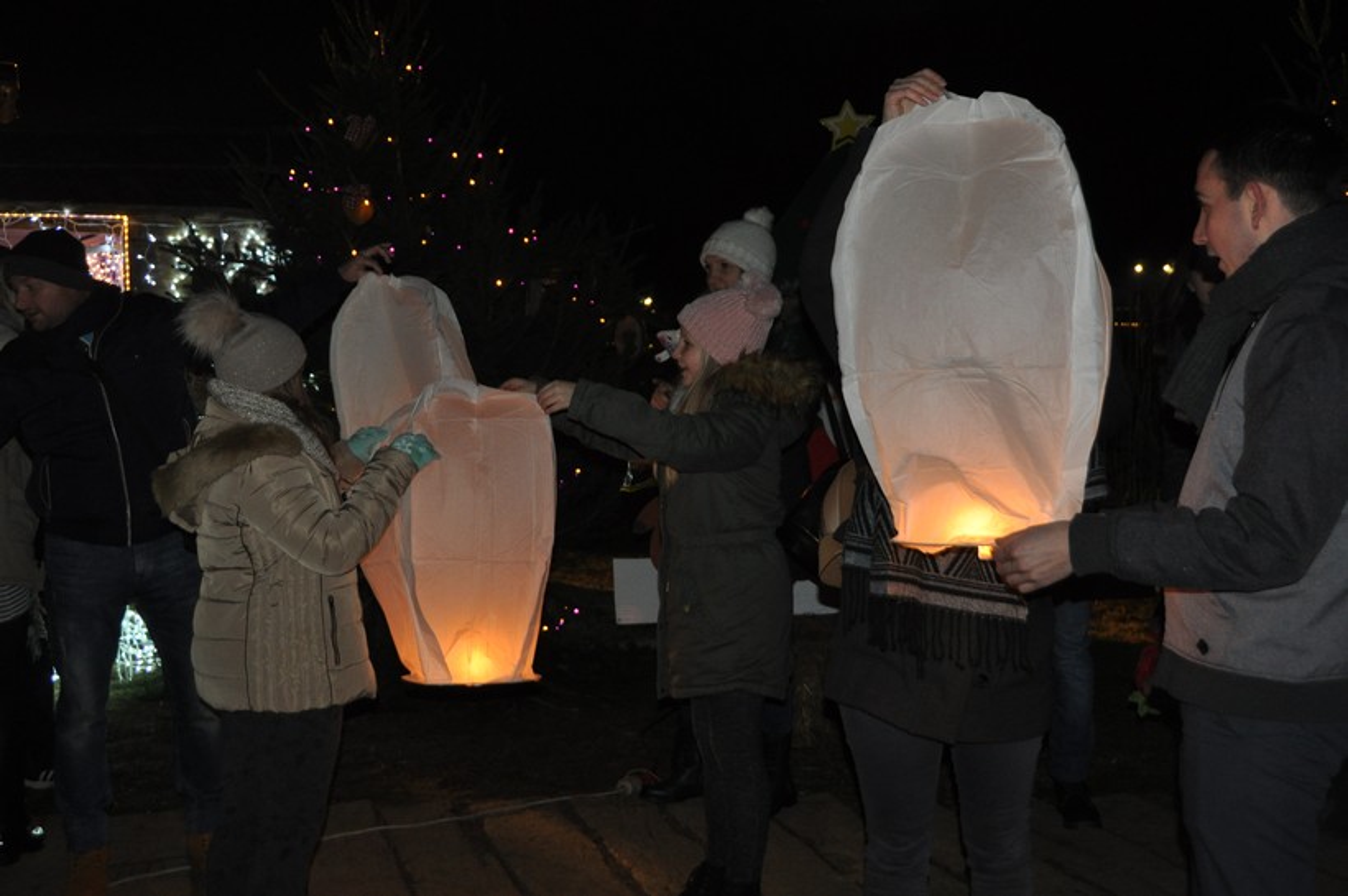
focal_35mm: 46
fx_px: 1739
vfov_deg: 28.9
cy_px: 448
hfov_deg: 42.4
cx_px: 674
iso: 800
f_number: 4
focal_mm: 31
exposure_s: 1/60
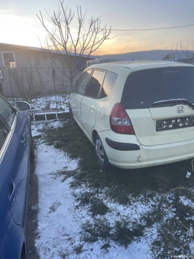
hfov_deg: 53.1
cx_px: 97
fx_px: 194
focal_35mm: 26
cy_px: 130
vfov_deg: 67.3
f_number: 1.6
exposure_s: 1/176
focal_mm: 4.2
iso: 32
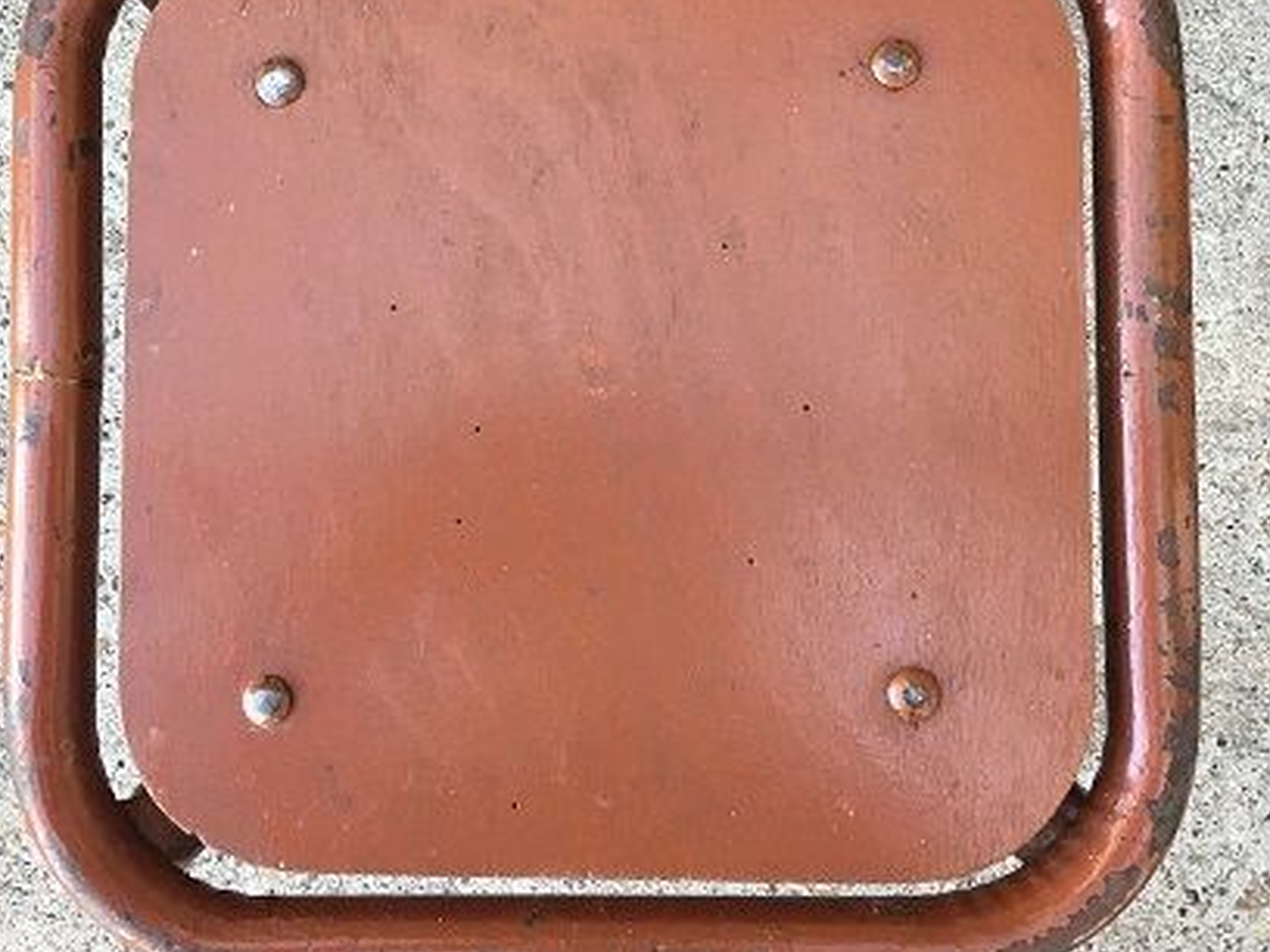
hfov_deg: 43.8
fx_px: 1578
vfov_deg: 33.3
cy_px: 313
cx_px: 567
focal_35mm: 43
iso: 40
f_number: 2.2
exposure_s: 1/33
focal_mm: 4.15
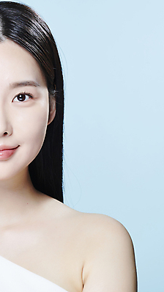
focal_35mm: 166
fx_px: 1283
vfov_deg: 13.0
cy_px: 146
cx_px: -51
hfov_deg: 7.2
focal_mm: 105
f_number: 16
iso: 64
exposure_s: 1/125
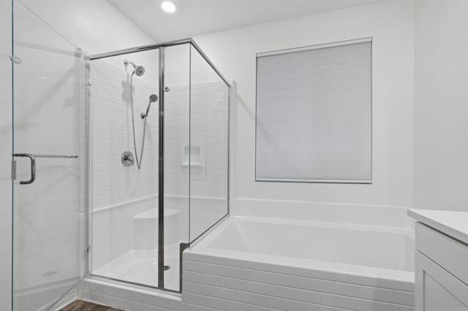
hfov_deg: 96.8
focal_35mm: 16
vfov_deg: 73.7
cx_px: 234
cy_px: 156
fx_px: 208
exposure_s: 1/13
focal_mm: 16
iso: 100
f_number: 9
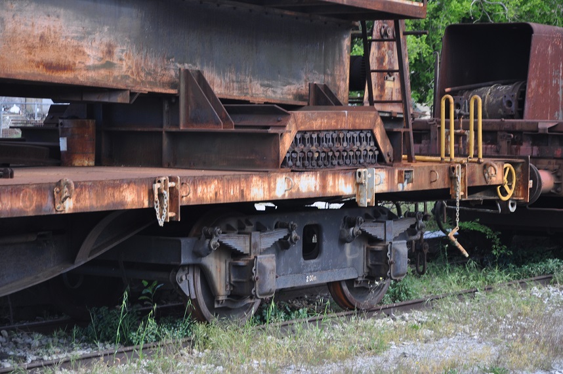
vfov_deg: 13.0
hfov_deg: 19.5
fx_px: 1640
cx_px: 282
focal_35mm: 105
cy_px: 187
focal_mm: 70
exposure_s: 1/125
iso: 280
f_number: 5.6
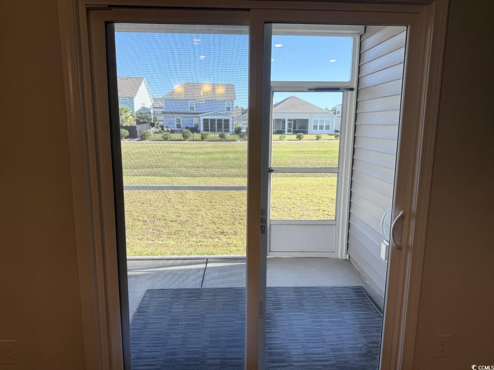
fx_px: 343
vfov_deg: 56.8
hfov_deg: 71.6
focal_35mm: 24
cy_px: 185
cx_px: 247
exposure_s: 1/607
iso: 100
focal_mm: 6.76
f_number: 1.78
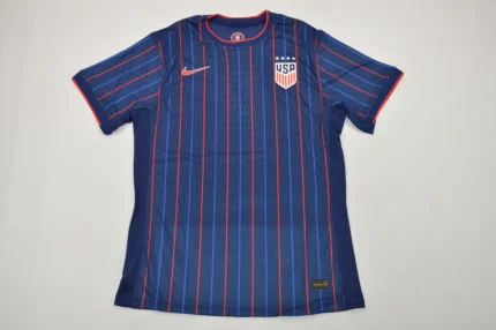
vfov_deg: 39.9
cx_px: 248
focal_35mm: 33
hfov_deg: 57.3
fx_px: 454
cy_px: 165
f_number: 6.3
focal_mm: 22
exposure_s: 1/200
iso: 400
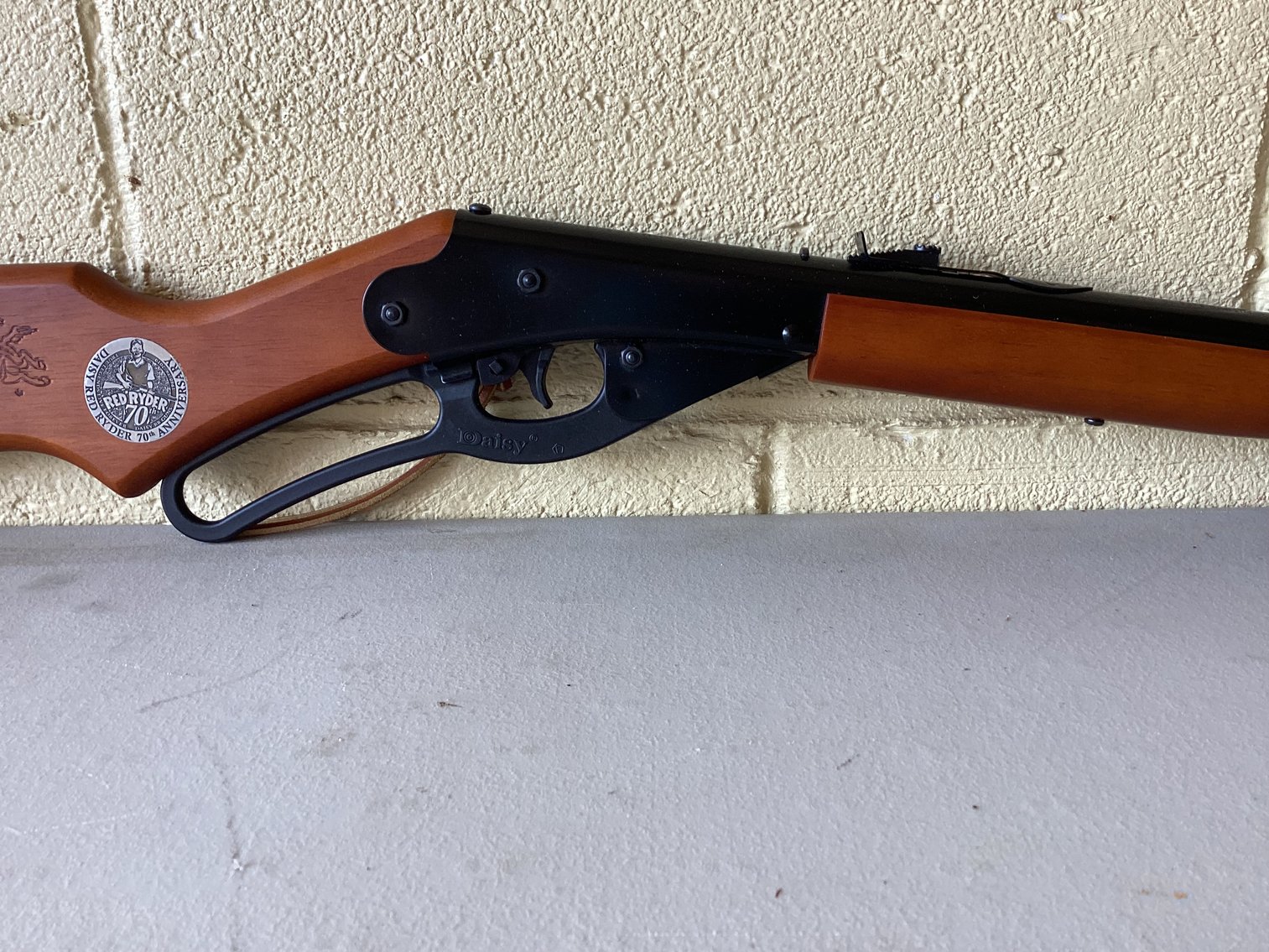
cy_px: 476
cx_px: 634
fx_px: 1137
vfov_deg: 45.4
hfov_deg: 58.3
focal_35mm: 31
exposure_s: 1/120
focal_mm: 3.3
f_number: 2.4
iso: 40
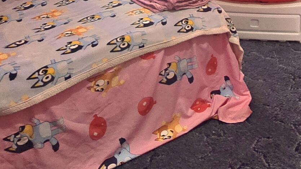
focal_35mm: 51
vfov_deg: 19.8
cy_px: -96
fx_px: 407
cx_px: 218
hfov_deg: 39.7
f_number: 2.2
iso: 320
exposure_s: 1/60.2
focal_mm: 2.2
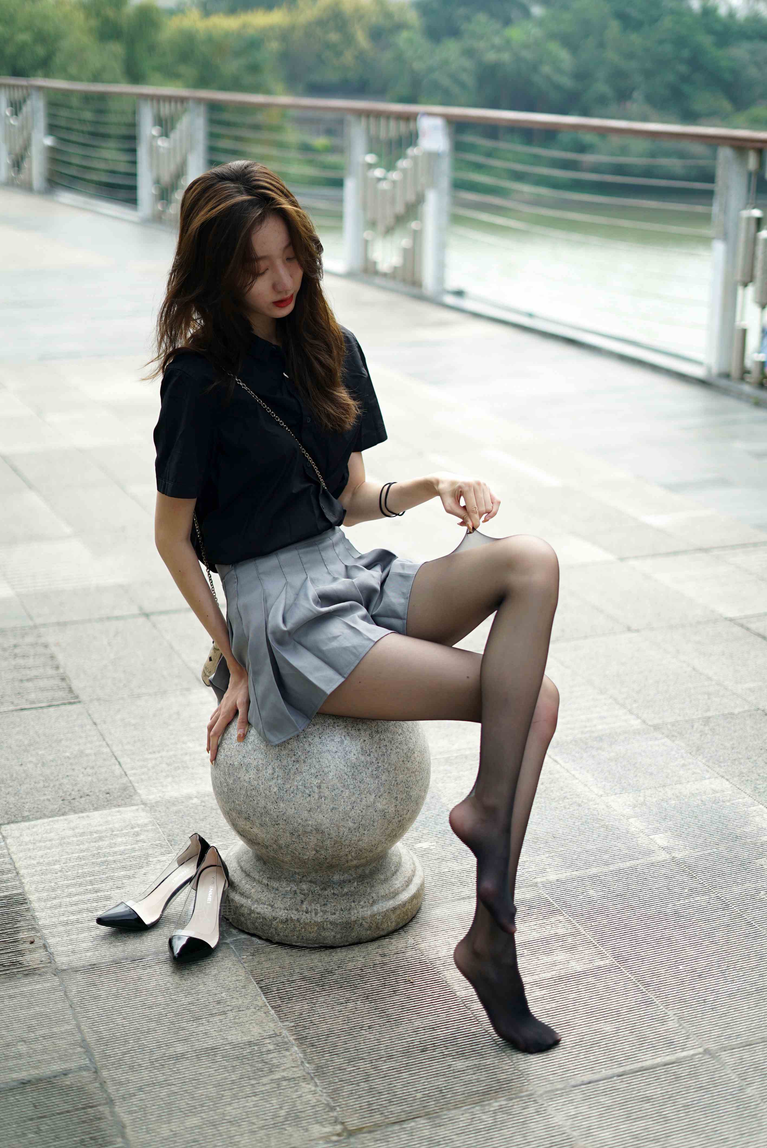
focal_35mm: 50
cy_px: 574
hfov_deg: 27.0
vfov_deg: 39.6
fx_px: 1596
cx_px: 384
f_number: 1.8
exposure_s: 1/2500
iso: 200
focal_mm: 50
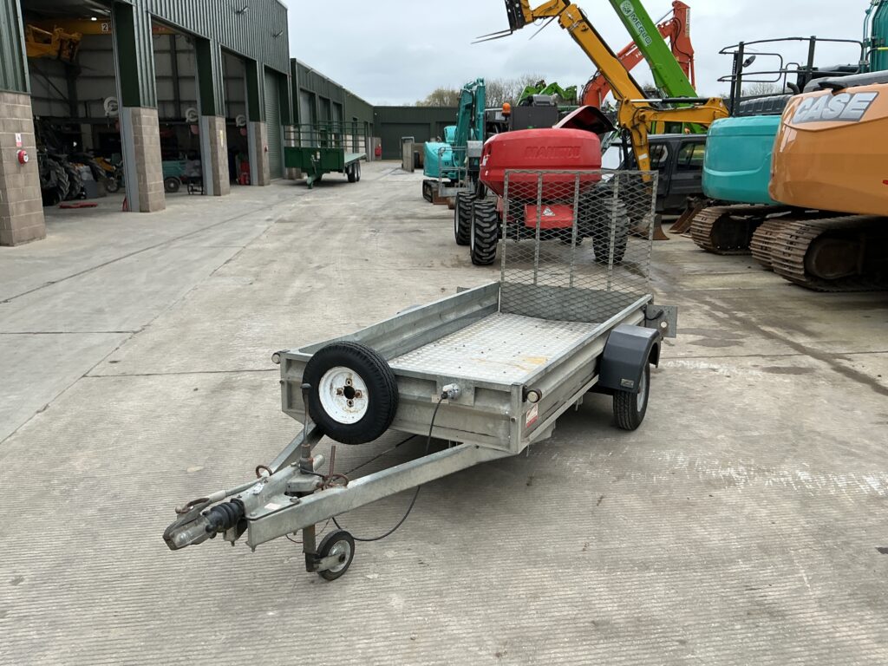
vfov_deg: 49.7
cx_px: 444
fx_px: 718
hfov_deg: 63.4
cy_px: 333
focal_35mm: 28
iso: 25
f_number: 1.8
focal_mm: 3
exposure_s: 1/613
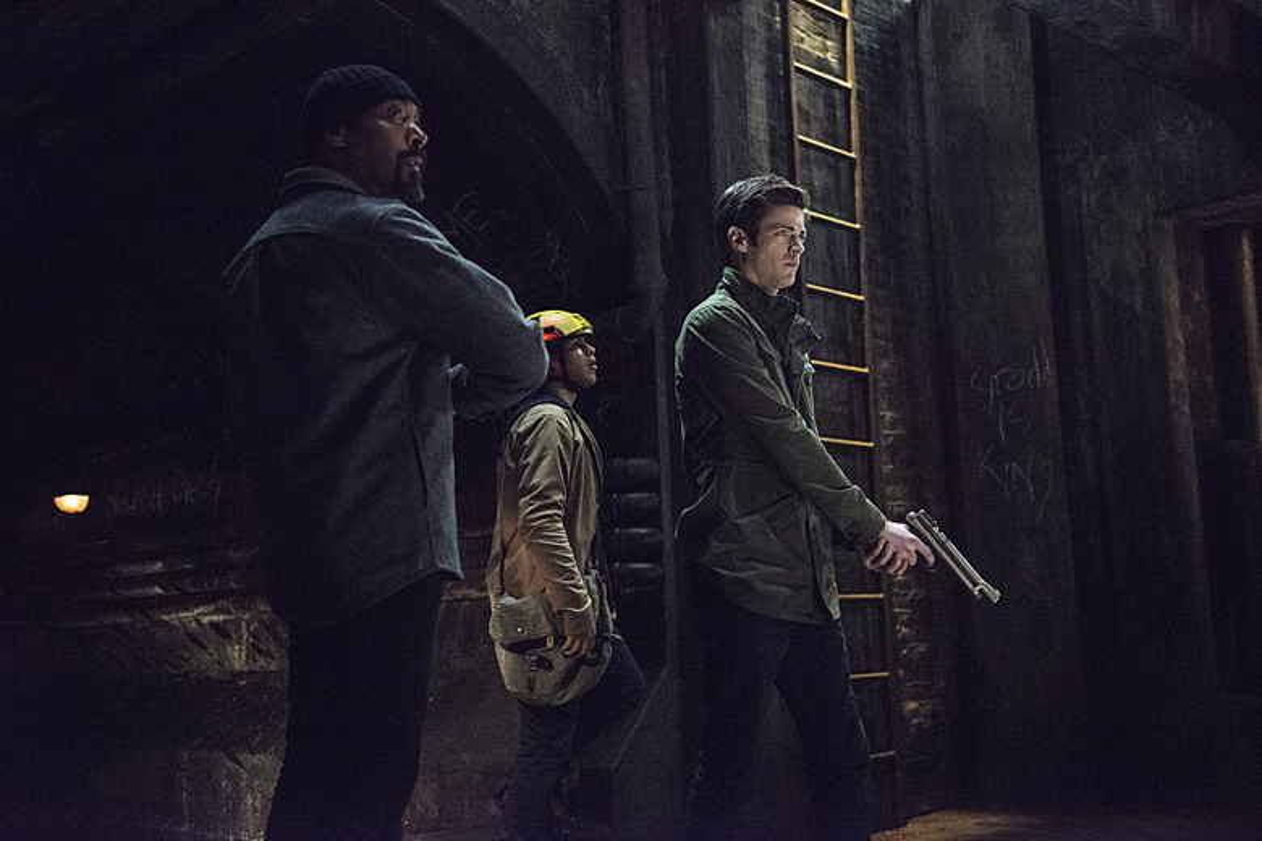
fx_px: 1402
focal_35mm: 40
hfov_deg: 48.5
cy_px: 420
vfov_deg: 33.4
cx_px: 631
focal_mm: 40
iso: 8063
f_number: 2.8
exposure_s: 1/60
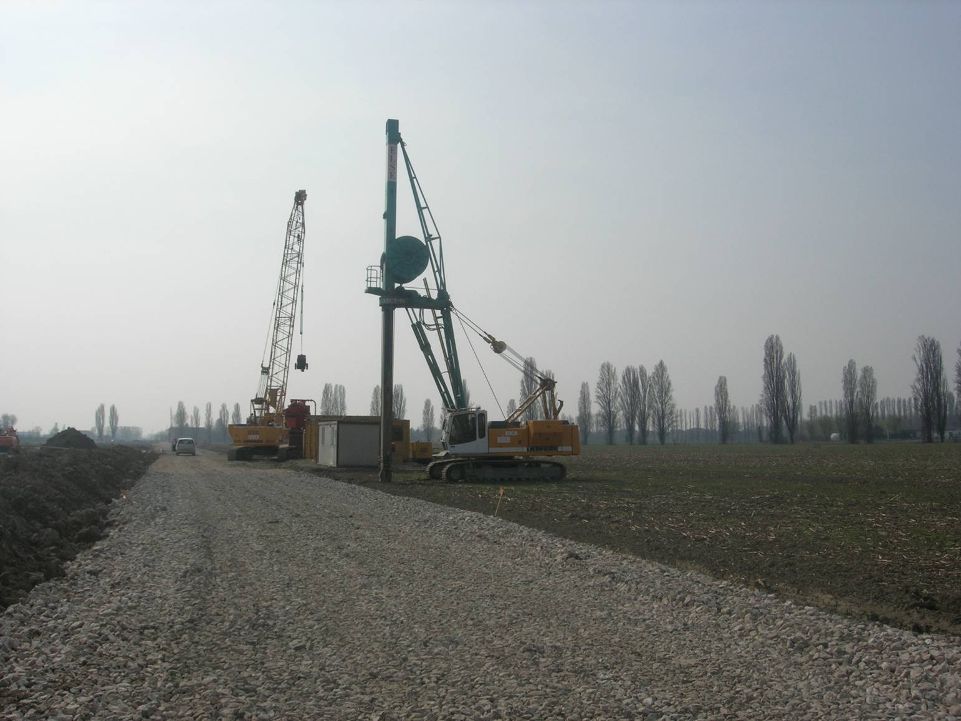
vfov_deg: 37.7
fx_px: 1055
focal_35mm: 38
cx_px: 480
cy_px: 360
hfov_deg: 49.0
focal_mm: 7.8
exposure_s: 1/1300
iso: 64
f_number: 4.8
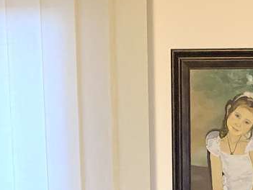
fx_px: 812
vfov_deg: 12.4
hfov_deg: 17.4
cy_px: 328
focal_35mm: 111
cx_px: 234
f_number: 1.8
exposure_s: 1/25
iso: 320
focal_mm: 4.25
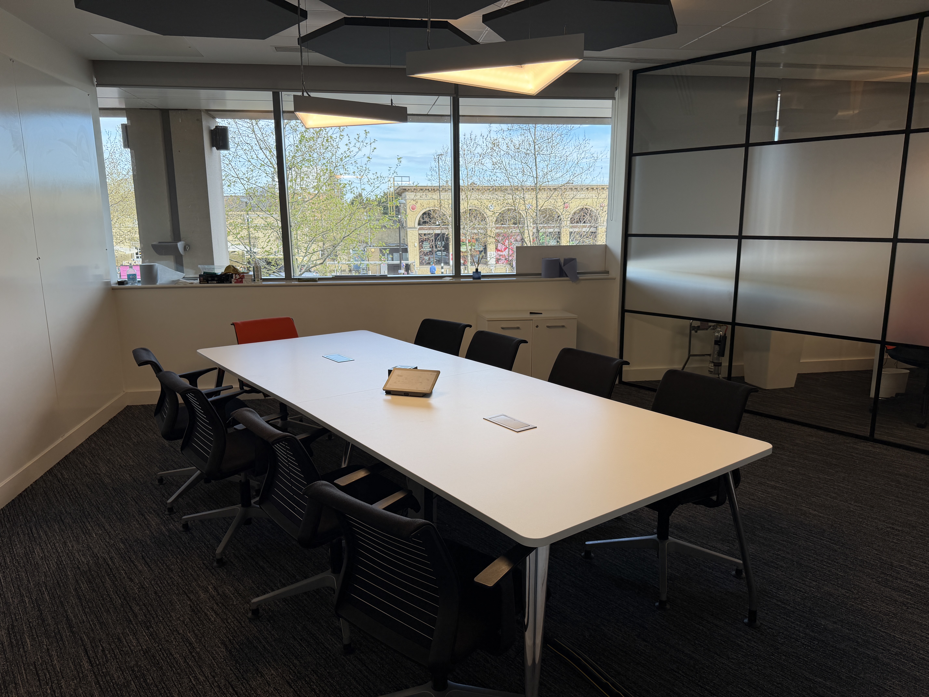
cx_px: 464
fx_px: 644
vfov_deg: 56.8
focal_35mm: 24
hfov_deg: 71.6
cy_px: 348
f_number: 1.78
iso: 100
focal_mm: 6.76
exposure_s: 1/376
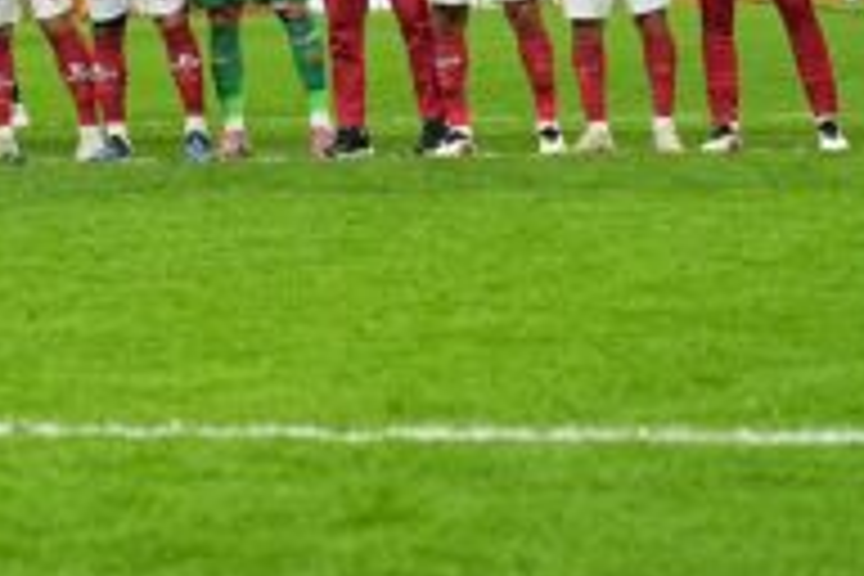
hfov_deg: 8.9
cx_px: -108
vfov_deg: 5.9
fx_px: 5520
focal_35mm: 230
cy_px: -81
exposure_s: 1/2500
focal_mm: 70
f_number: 2.8
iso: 2500
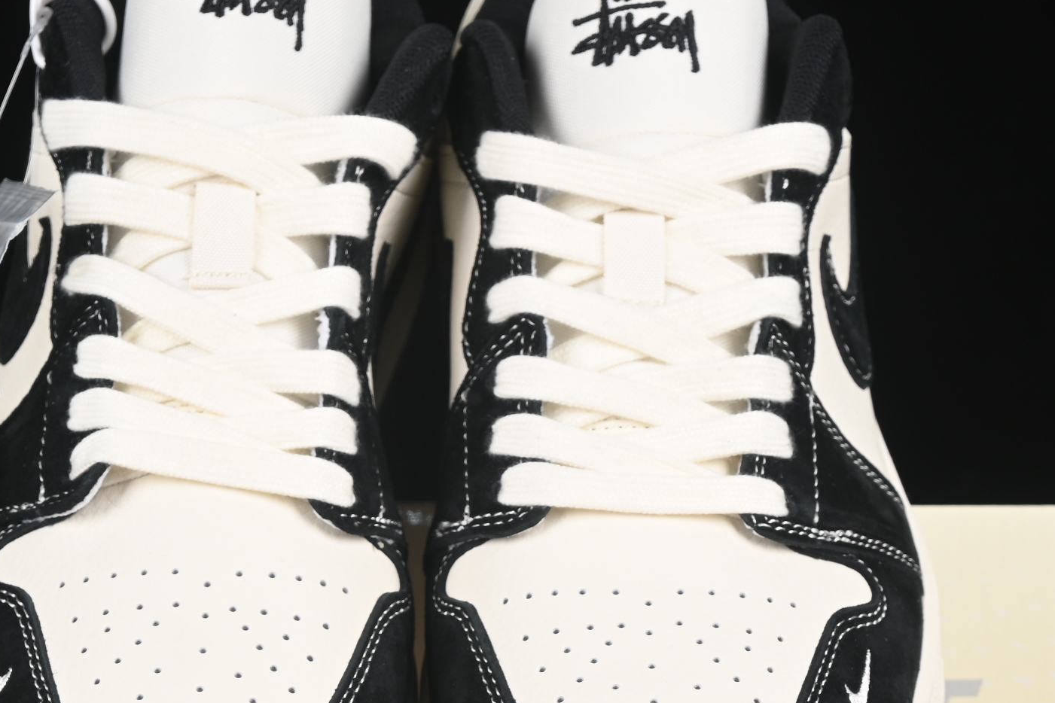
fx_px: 4366
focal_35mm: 149
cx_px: 426
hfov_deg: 13.8
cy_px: 538
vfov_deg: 9.2
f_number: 7.1
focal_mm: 50
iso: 160
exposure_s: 1/80
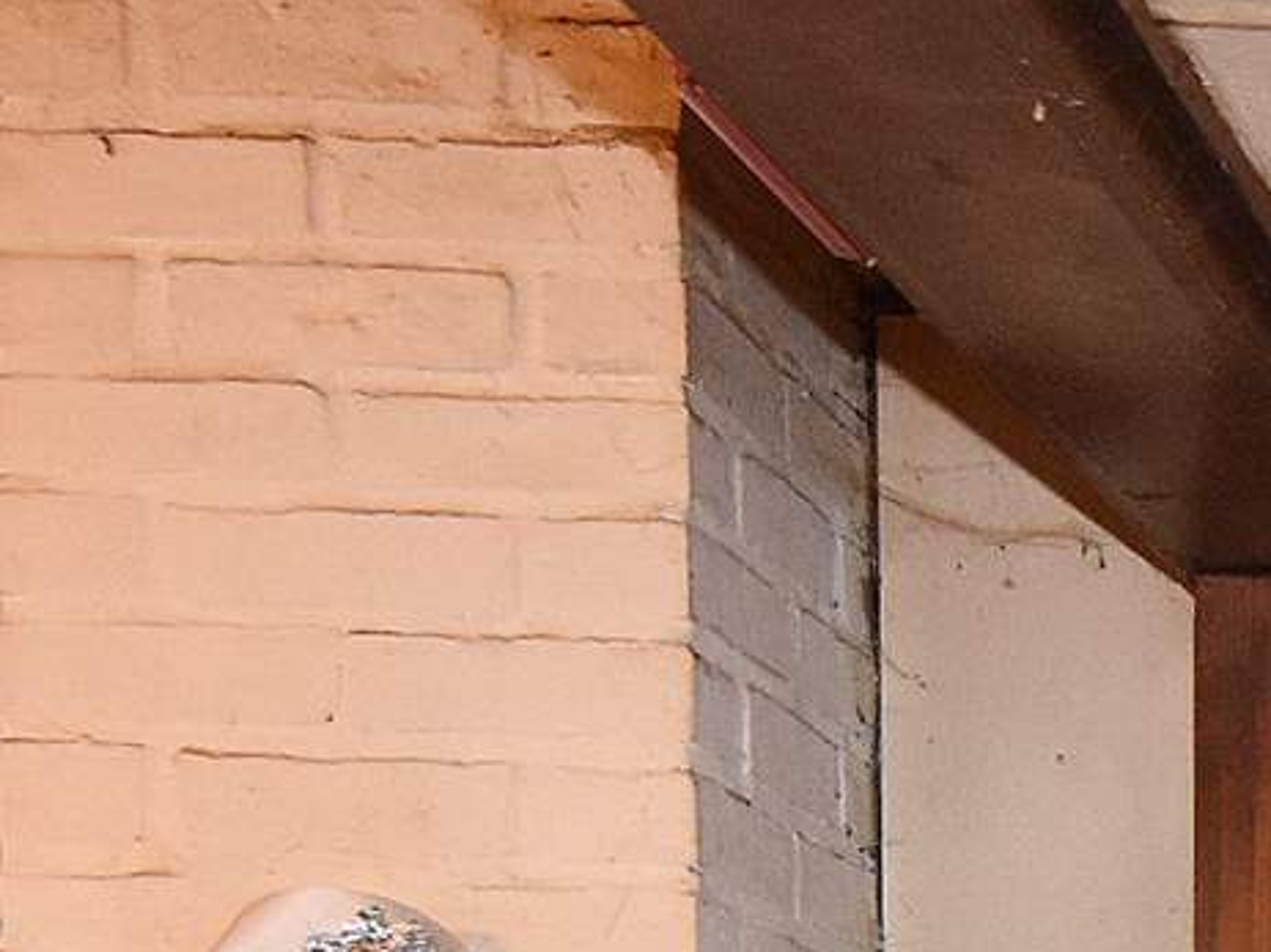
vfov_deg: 12.3
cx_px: 2284
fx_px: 3861
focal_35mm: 105
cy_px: 1971
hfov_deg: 15.9
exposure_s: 1/60
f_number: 2.8
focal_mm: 11
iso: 900
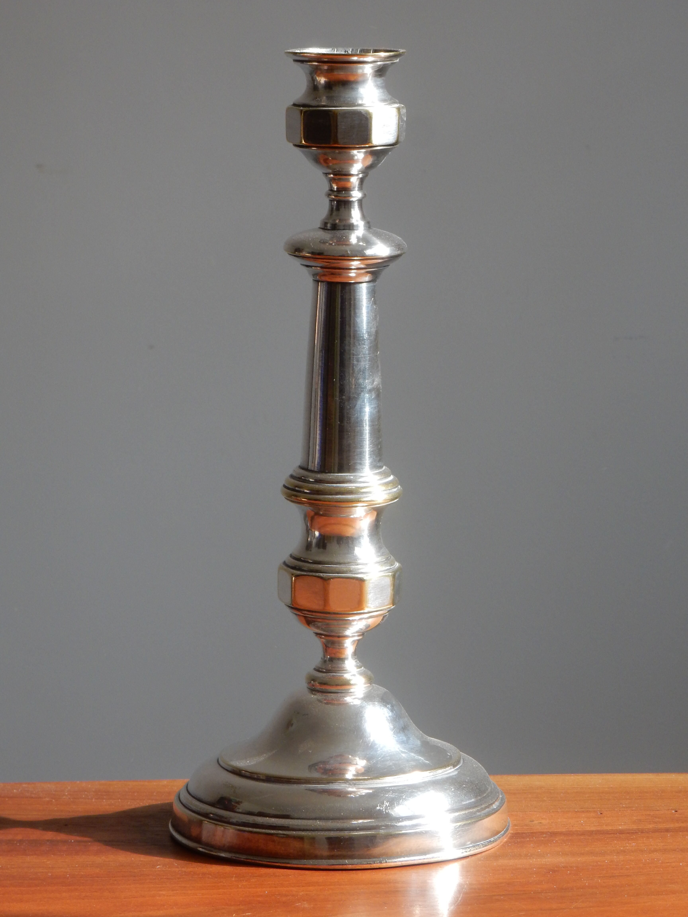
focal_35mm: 139
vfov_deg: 14.2
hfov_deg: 10.7
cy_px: 458
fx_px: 3684
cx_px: 344
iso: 180
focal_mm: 24.7
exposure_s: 1/30
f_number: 6
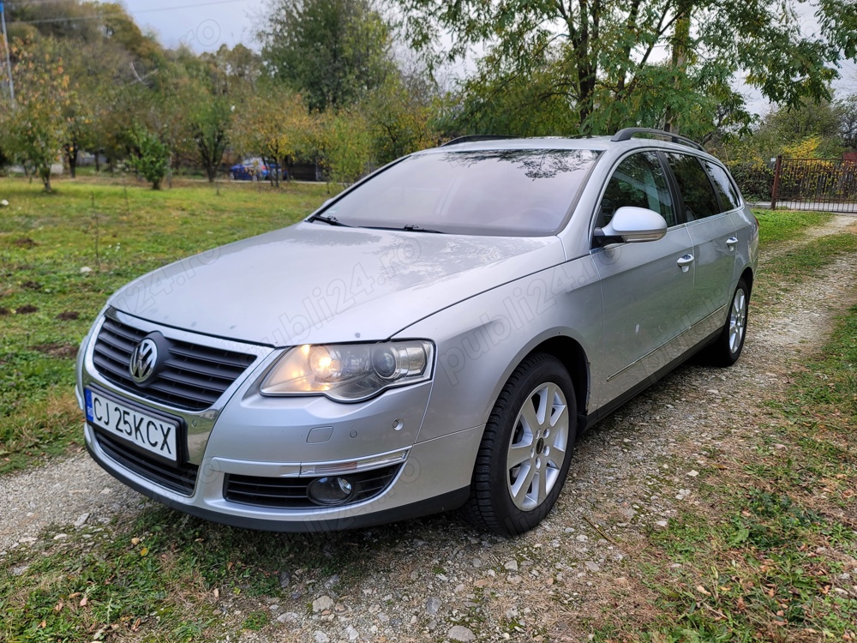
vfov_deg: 54.9
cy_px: 322
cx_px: 428
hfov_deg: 69.4
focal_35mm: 25
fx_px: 619
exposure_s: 1/100
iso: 64
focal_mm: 7
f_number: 1.8
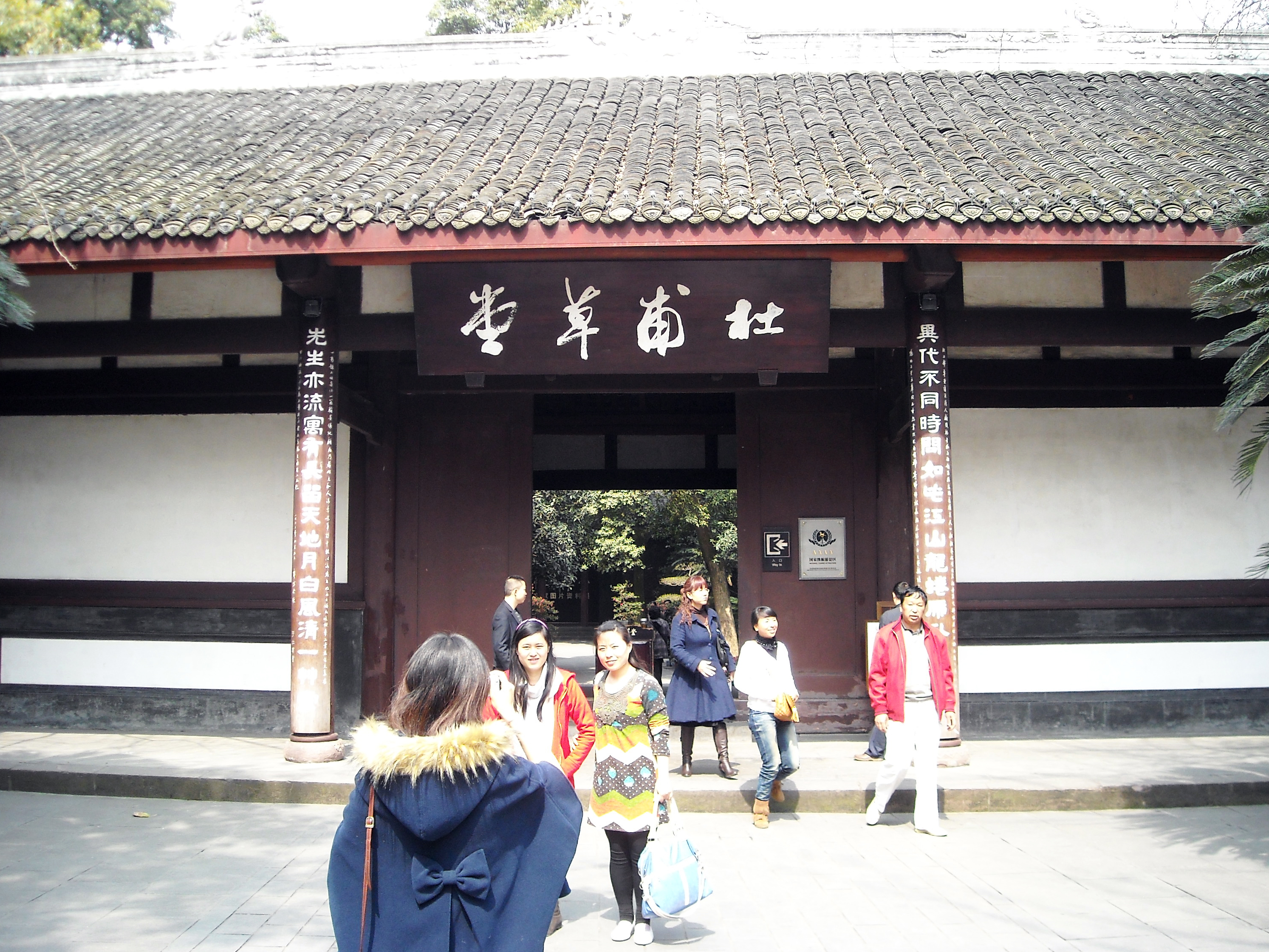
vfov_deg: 39.7
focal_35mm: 36
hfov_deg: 51.4
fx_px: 1320
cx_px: 640
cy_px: 471
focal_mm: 5.7
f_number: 2.8
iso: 124
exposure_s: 1/250
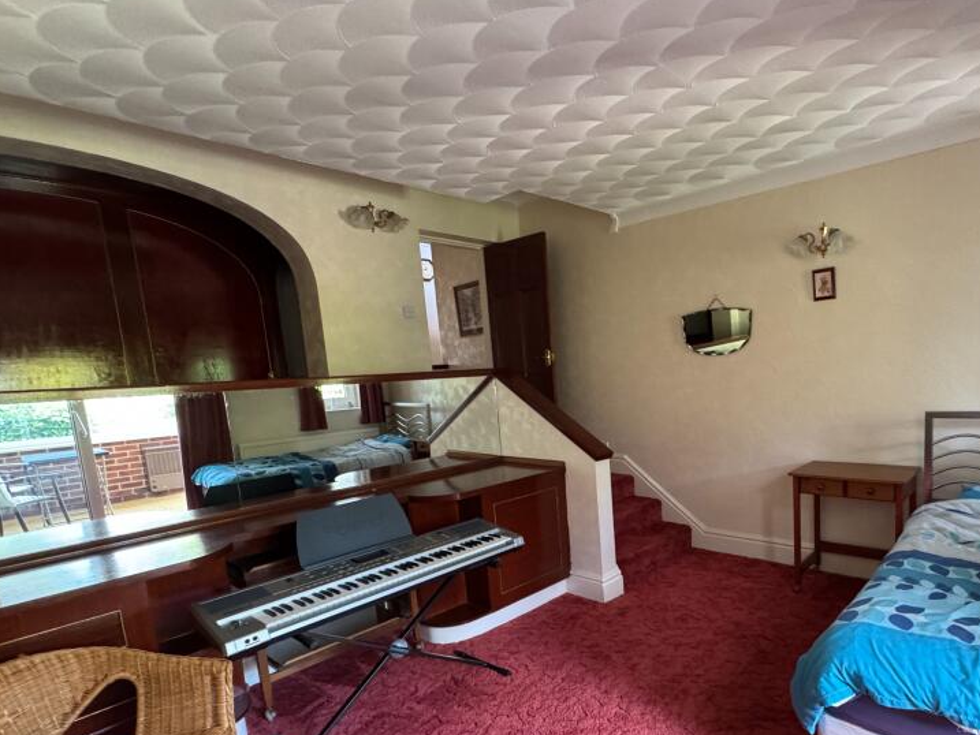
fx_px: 566
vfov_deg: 65.3
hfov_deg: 79.8
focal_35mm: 20
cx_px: 629
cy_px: 444
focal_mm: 2.22
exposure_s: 1/50
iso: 800
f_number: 2.2
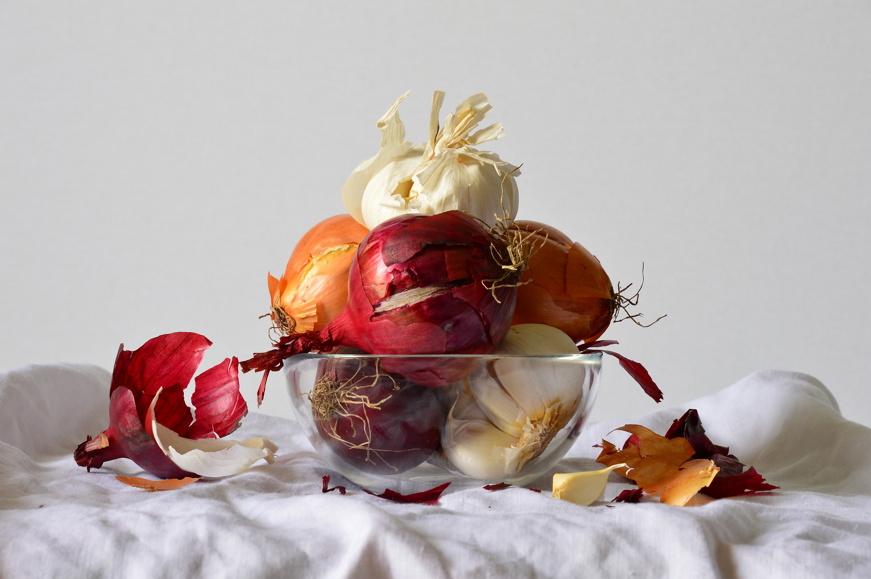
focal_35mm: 128
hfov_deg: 16.1
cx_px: 436
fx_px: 3082
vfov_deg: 10.7
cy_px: 290
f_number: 16
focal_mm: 85
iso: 100
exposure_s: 5
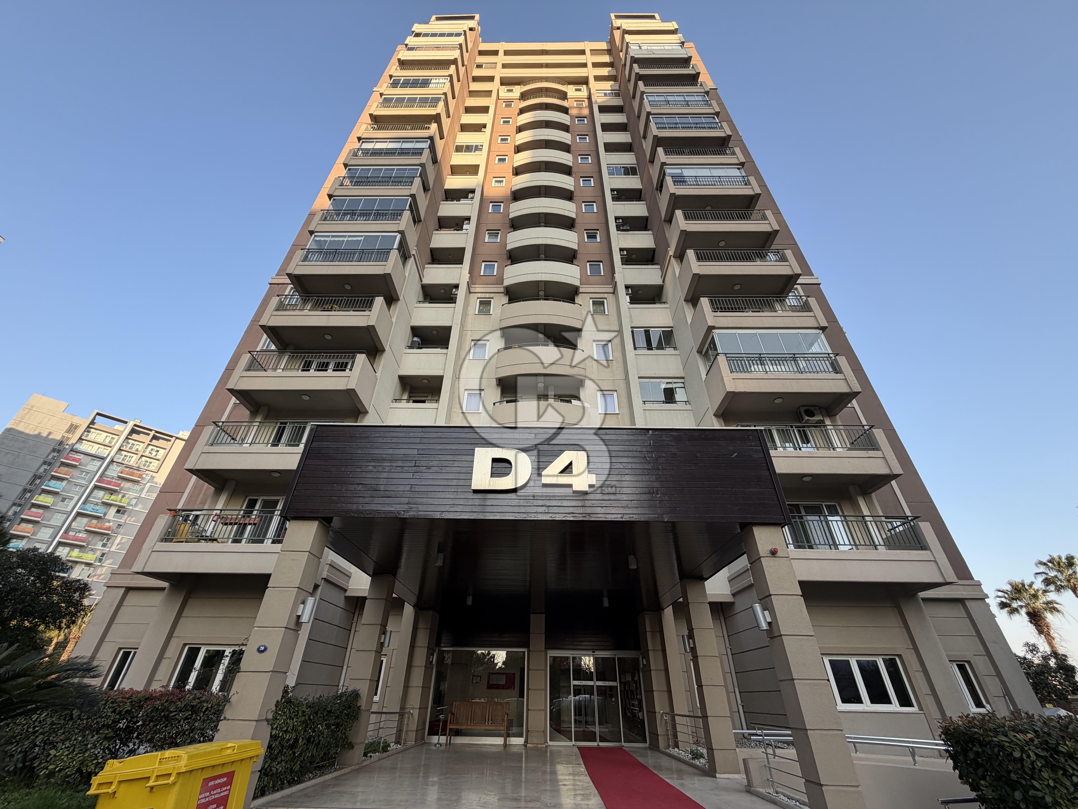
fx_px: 436
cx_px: 539
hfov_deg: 102.1
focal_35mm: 14
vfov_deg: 85.7
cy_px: 404
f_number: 2.2
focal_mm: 2.22
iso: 64
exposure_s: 1/448
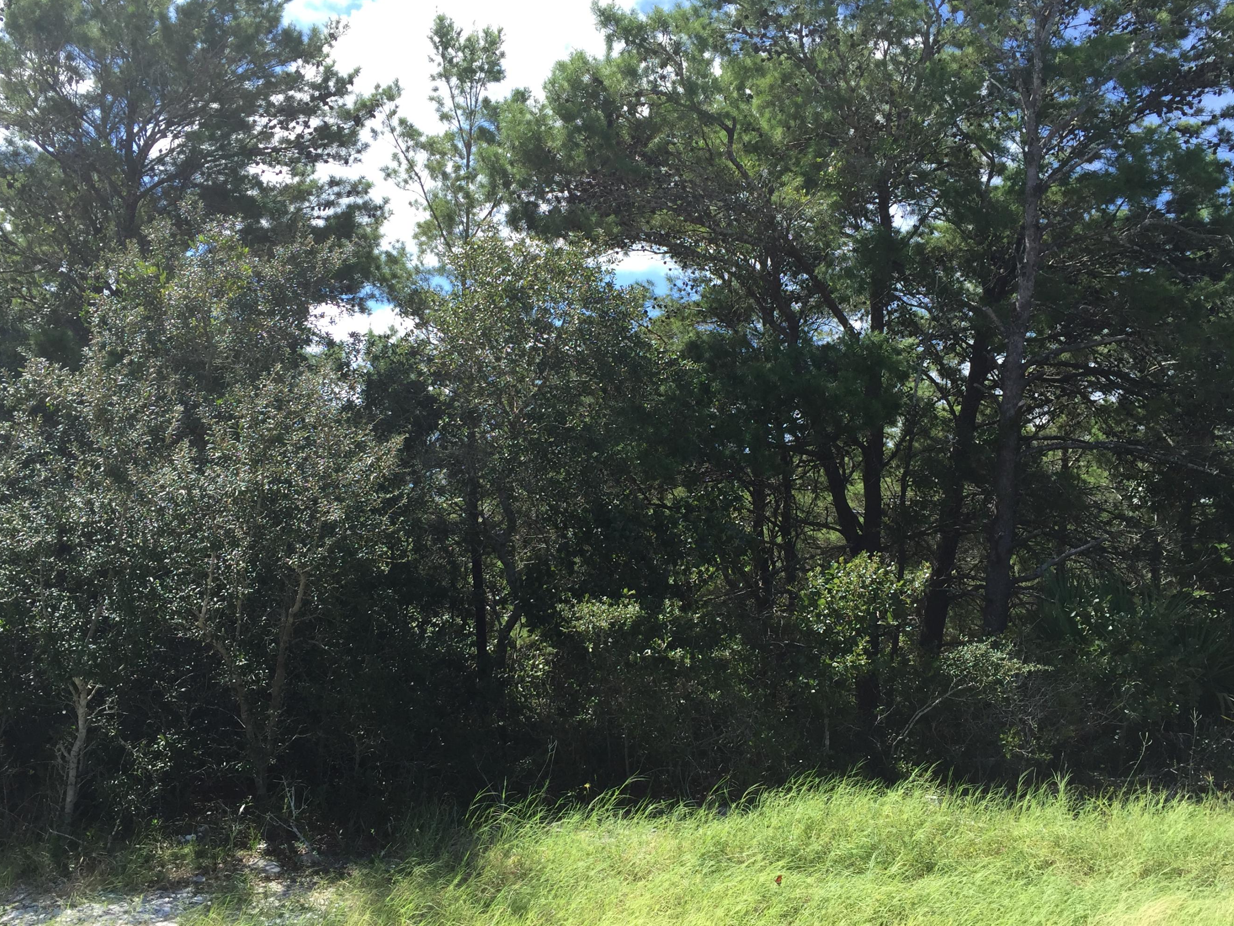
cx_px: 600
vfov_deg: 42.9
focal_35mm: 33
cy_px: 516
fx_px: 1176
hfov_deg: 55.3
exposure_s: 1/879
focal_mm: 4.15
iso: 32
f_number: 2.2
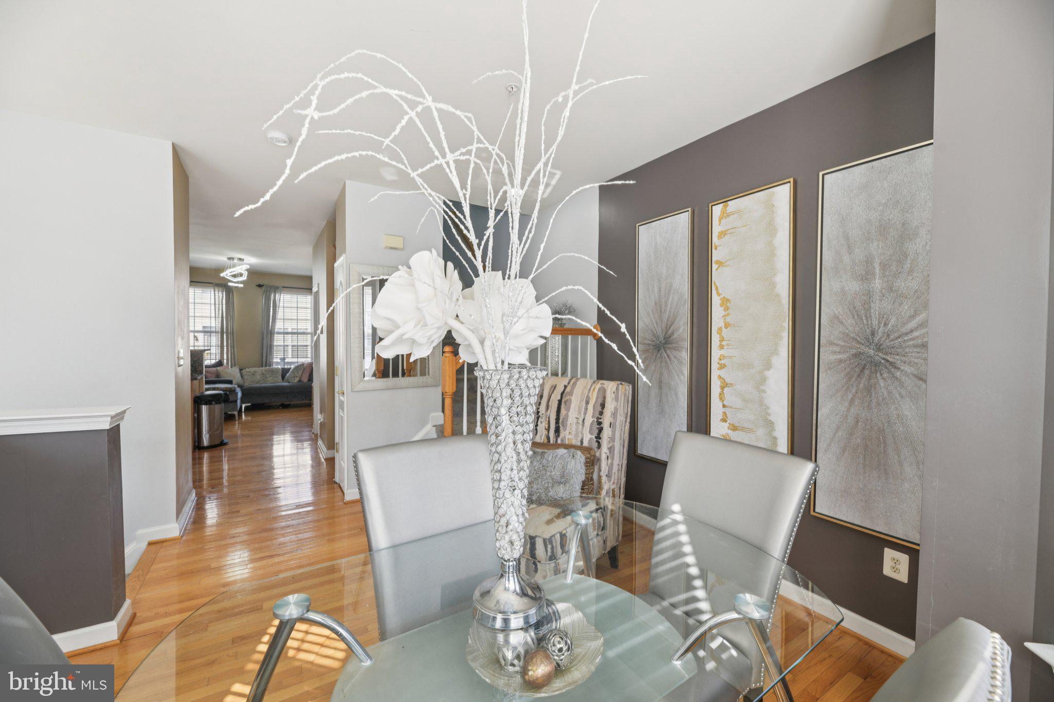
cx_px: 527
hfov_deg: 104.3
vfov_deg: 81.2
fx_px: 410
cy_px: 351
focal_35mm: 14
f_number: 8
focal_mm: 14
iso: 100
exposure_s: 1/20
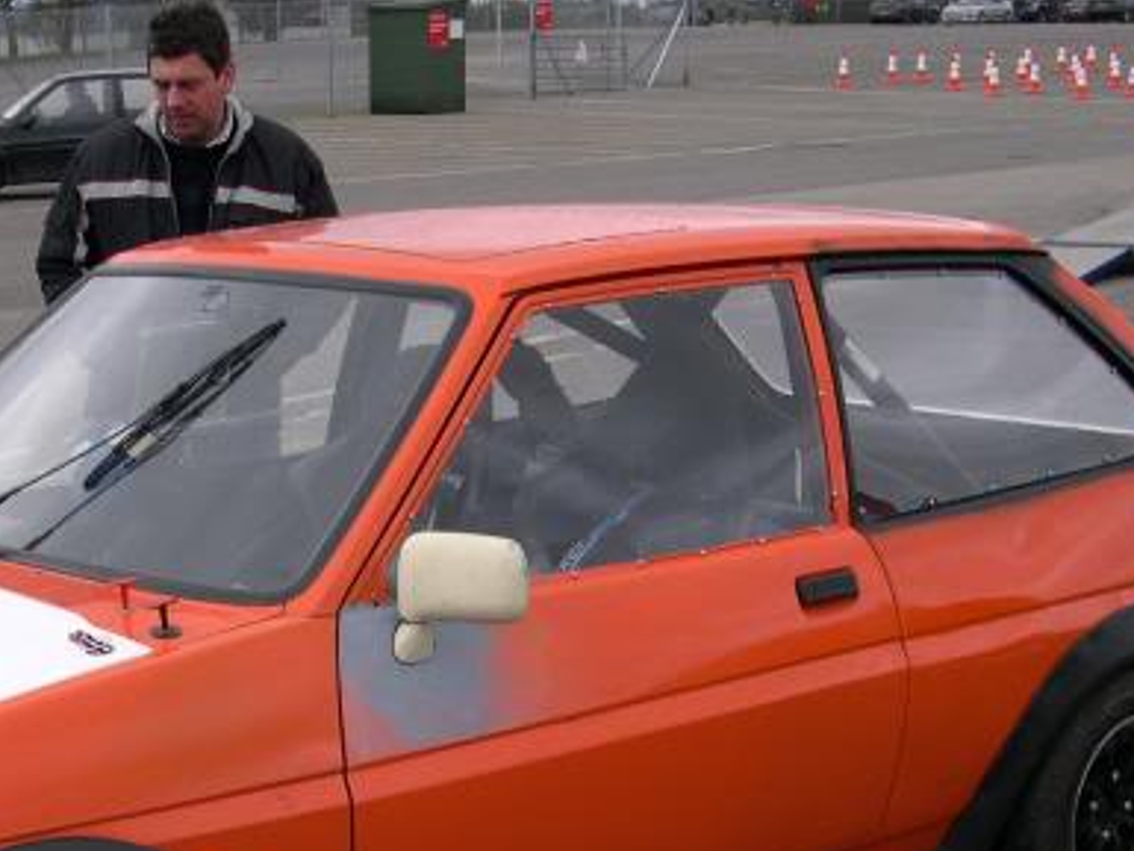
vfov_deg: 18.4
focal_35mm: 79
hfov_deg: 24.4
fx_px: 2589
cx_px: 277
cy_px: 739
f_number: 2.8
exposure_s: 1/397
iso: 100
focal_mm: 8
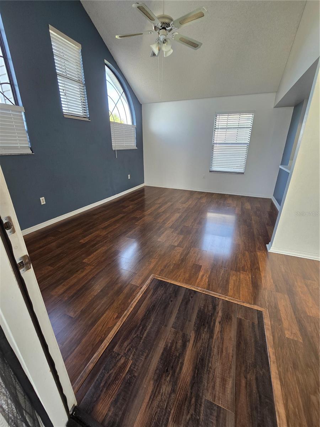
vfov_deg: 106.2
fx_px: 160
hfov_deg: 89.9
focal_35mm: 13
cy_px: 214
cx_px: 160
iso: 64
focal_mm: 2.2
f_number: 2.2
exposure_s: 1/60
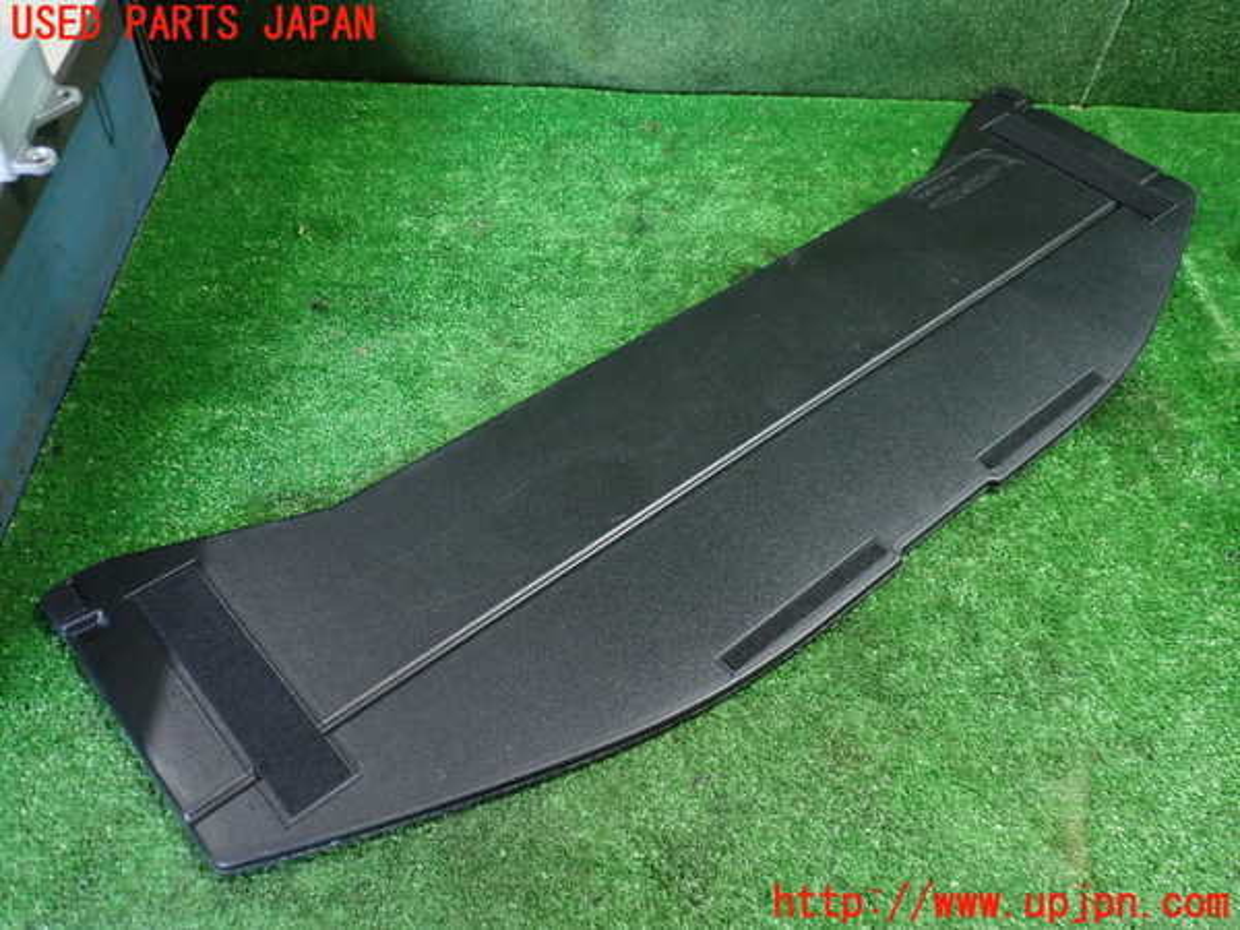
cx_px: 620
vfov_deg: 46.8
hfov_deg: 60.0
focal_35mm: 30
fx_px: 1075
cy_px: 465
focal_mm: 5.4
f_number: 2.3
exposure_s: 1/30
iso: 400
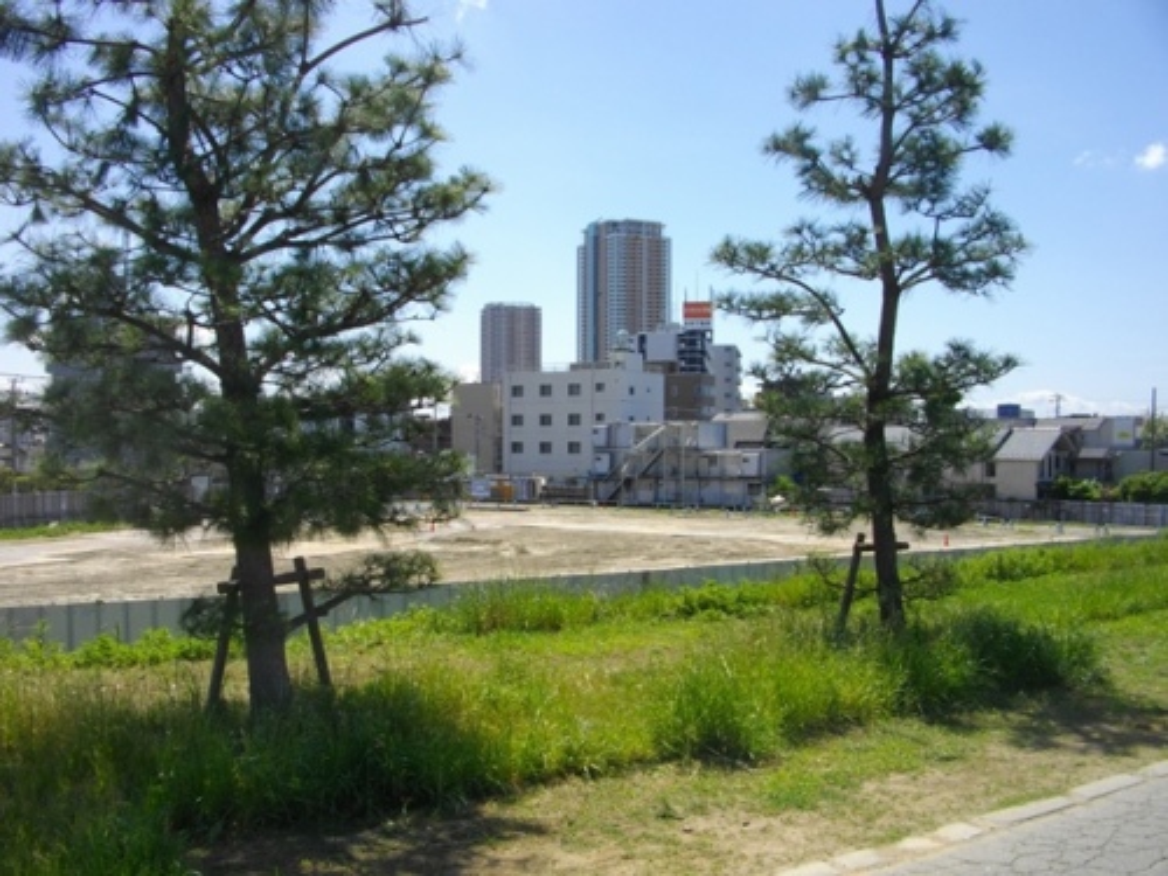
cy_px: 438
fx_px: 1080
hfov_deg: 56.8
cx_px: 584
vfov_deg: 44.2
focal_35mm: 32
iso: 100
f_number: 5.5
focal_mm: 5.7
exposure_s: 1/400
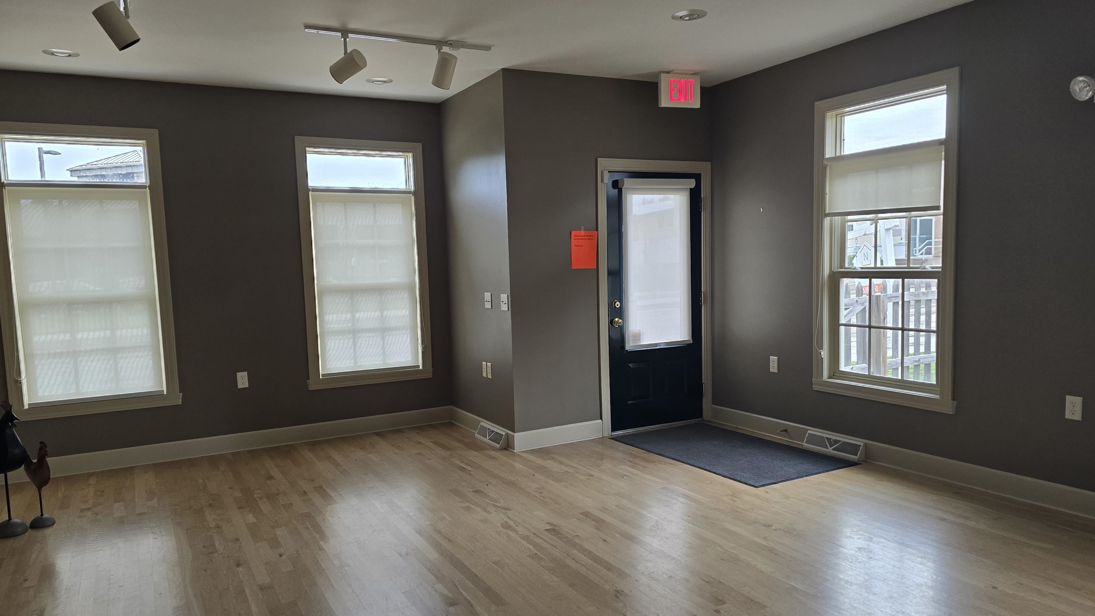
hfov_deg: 71.9
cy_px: 352
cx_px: 538
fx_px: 755
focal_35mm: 26
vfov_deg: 44.3
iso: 125
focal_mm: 6.3
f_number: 1.7
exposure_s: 1/180
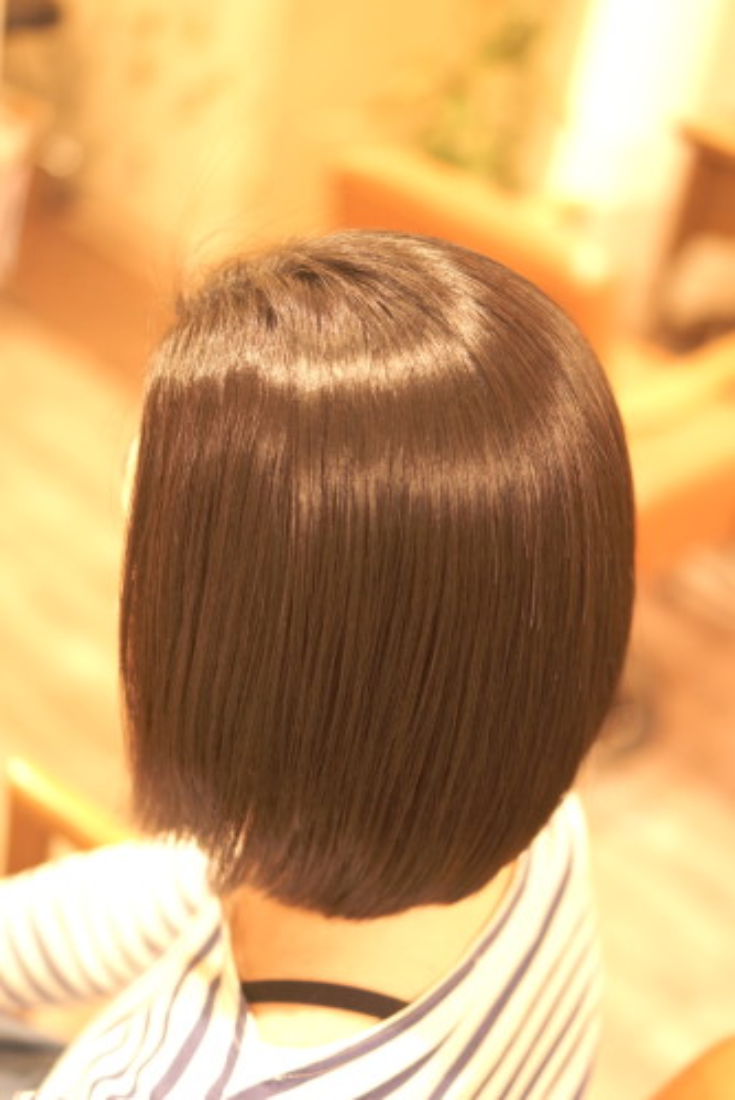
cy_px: 550
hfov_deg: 25.8
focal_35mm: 52
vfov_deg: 37.8
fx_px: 1605
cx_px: 368
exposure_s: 1/200
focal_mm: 35
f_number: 1.8
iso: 800
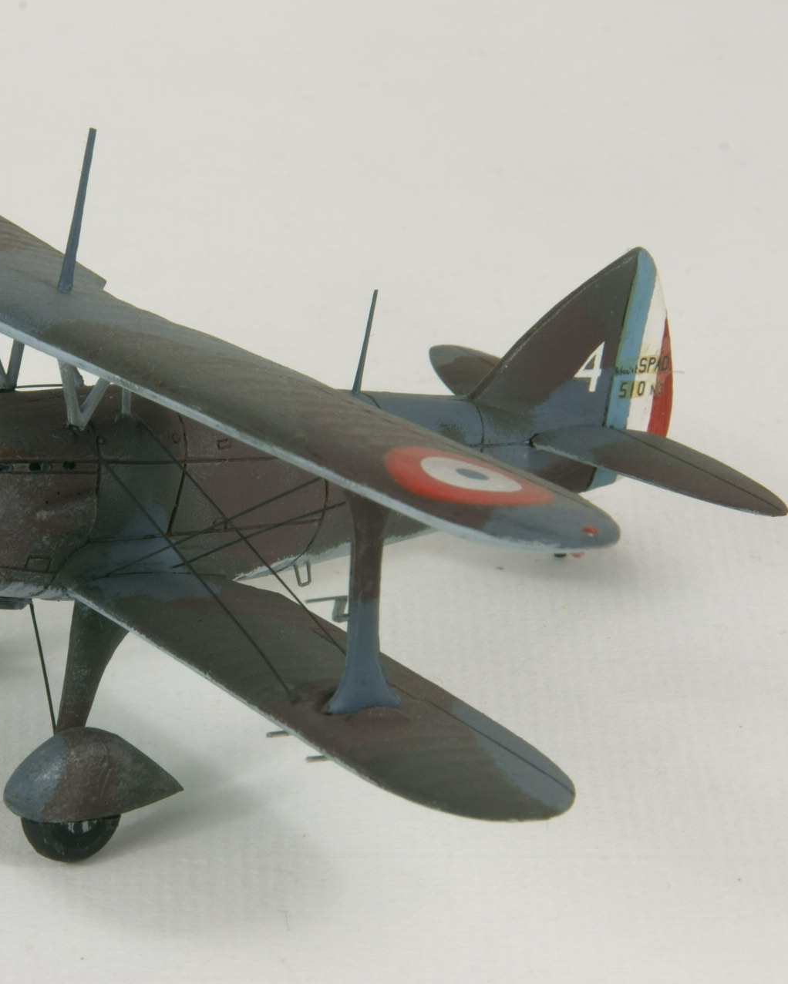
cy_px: 492
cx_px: 136
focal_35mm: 254
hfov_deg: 6.1
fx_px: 7403
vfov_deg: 7.6
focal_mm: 120
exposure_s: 2
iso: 80
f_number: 29
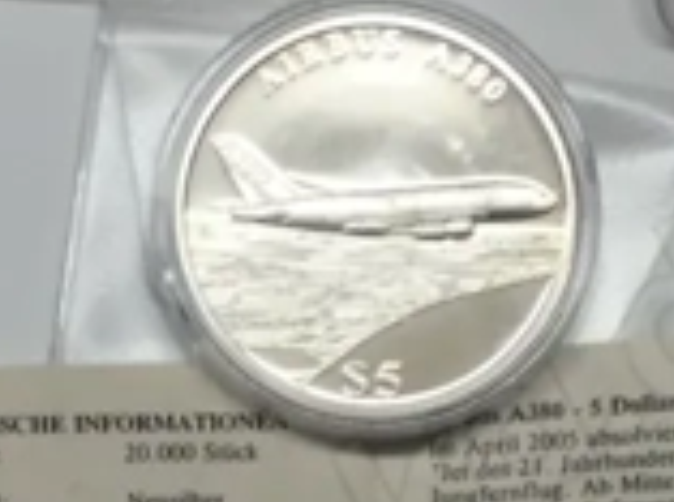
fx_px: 3846
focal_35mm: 198
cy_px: 558
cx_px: -39
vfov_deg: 7.4
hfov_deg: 9.9
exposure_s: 1/50
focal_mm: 3.3
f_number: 2.4
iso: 25
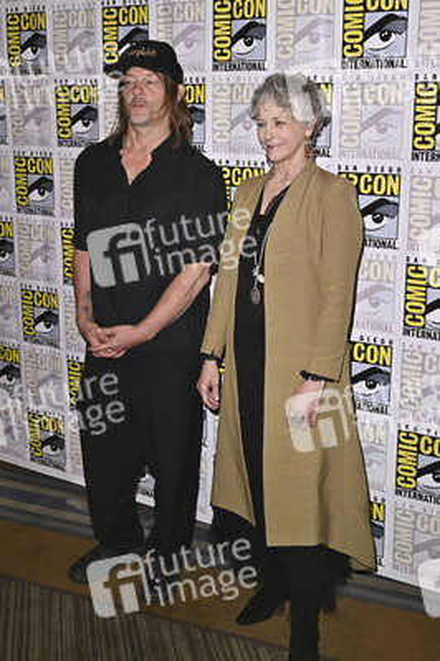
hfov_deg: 35.9
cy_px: 330
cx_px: 220
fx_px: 679
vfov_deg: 51.9
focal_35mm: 37
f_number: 4.5
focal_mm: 37
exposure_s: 1/320
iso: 1600
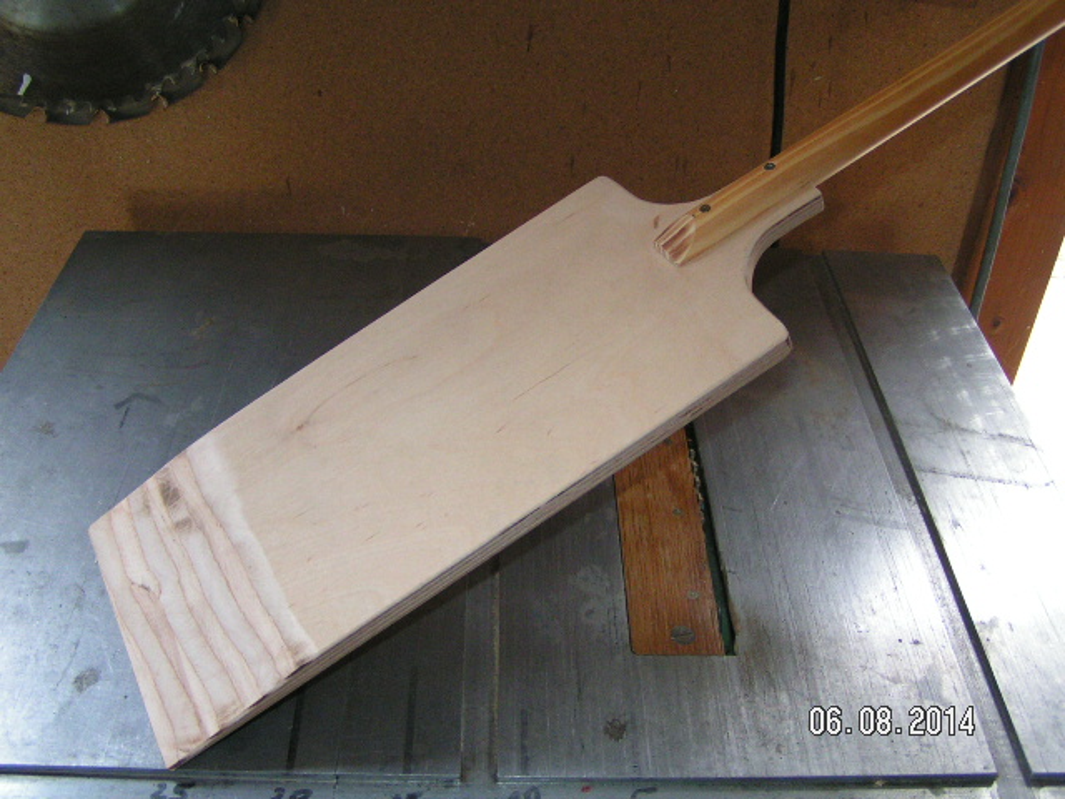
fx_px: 1169
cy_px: 400
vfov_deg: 37.7
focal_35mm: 38
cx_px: 532
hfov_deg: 49.0
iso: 200
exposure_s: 1/40
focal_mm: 5.8
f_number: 2.8
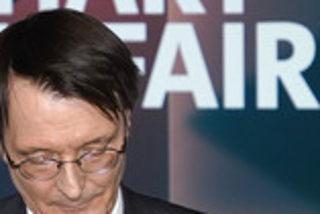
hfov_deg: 6.8
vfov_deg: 4.6
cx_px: 76
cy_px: 279
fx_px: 2678
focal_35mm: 301
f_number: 5
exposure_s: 1/160
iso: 2000
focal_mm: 105
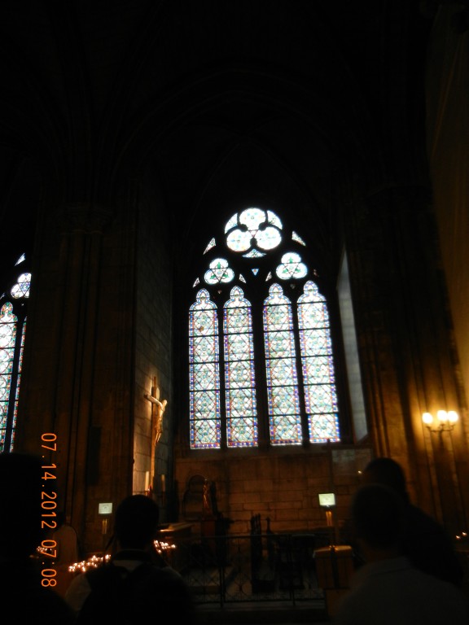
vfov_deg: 60.0
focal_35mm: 30
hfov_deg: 46.8
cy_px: 312
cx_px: 234
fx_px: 542
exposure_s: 1/23.1
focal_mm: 5.4
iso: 400
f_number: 3.5
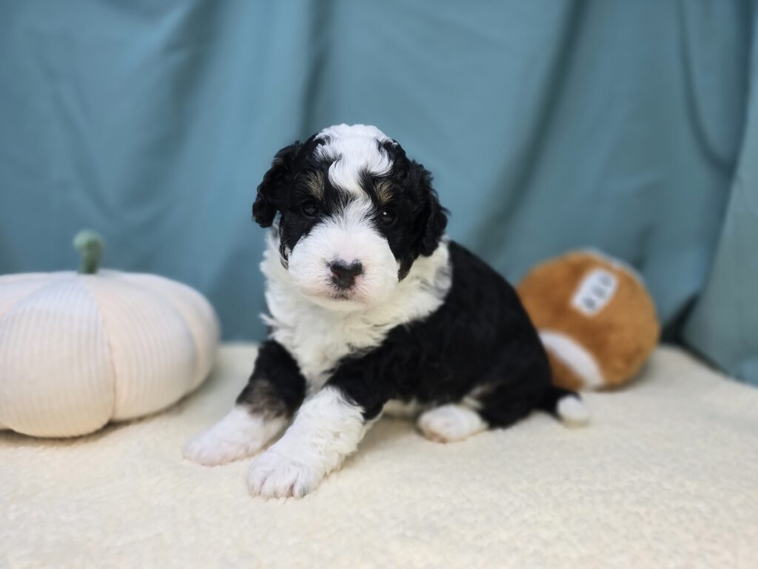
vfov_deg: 58.9
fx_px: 504
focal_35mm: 23
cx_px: 379
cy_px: 284
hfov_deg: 73.9
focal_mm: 6.3
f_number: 1.7
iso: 50
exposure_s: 1/120
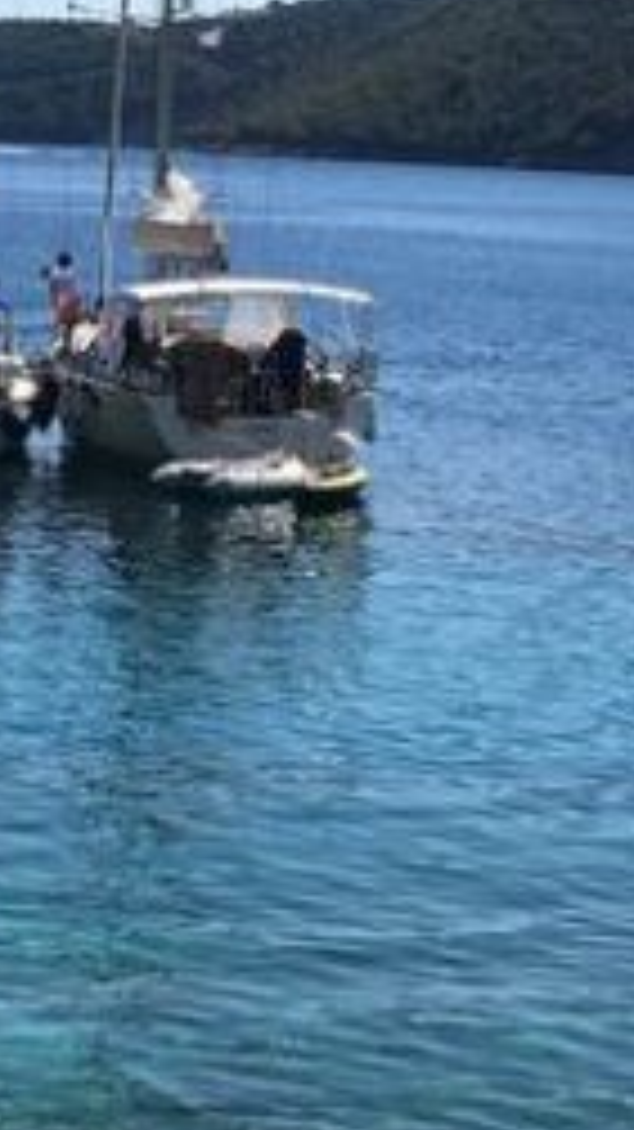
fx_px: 3770
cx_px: 103
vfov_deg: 17.0
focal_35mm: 126
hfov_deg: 9.6
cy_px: 752
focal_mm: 4.15
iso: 25
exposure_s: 1/2137
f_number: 2.2
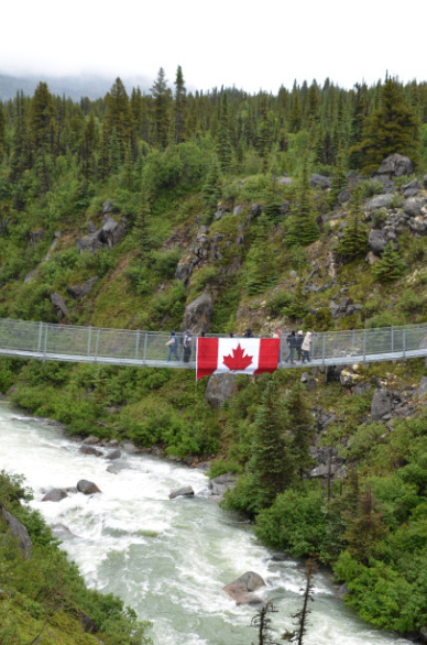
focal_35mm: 58
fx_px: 1037
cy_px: 414
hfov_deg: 23.2
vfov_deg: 34.3
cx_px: 259
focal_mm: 30
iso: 200
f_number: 6.3
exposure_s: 1/160
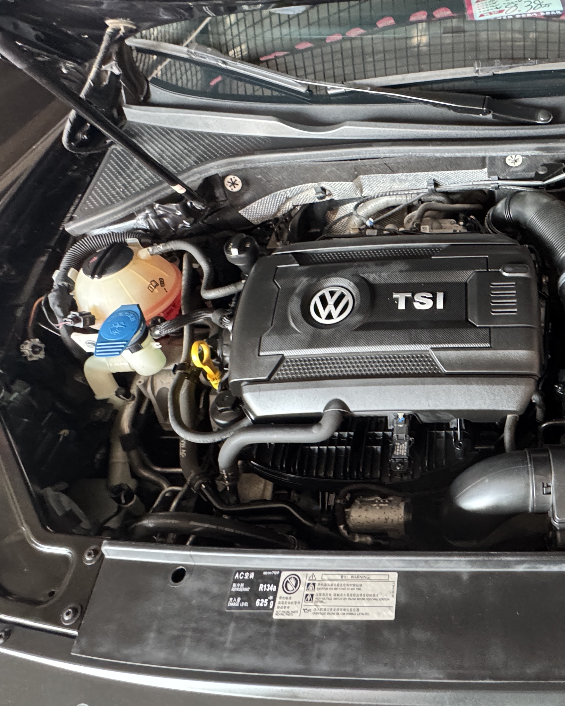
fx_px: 523
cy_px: 323
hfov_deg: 53.0
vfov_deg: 68.0
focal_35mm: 25
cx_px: 453
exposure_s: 1/60
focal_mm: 2.22
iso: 640
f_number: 2.2
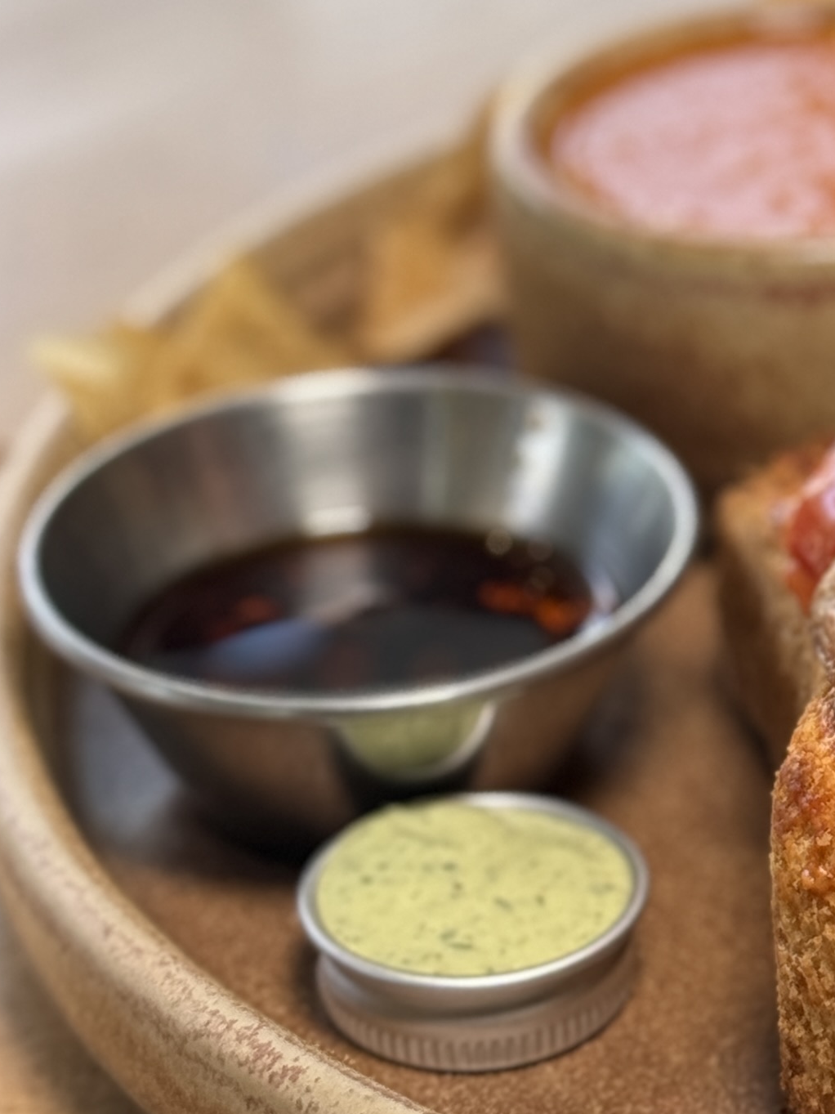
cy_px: 72
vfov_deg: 13.7
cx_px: 1040
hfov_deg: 10.3
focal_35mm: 142
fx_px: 4568
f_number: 1.78
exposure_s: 1/242
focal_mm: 6.76
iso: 64
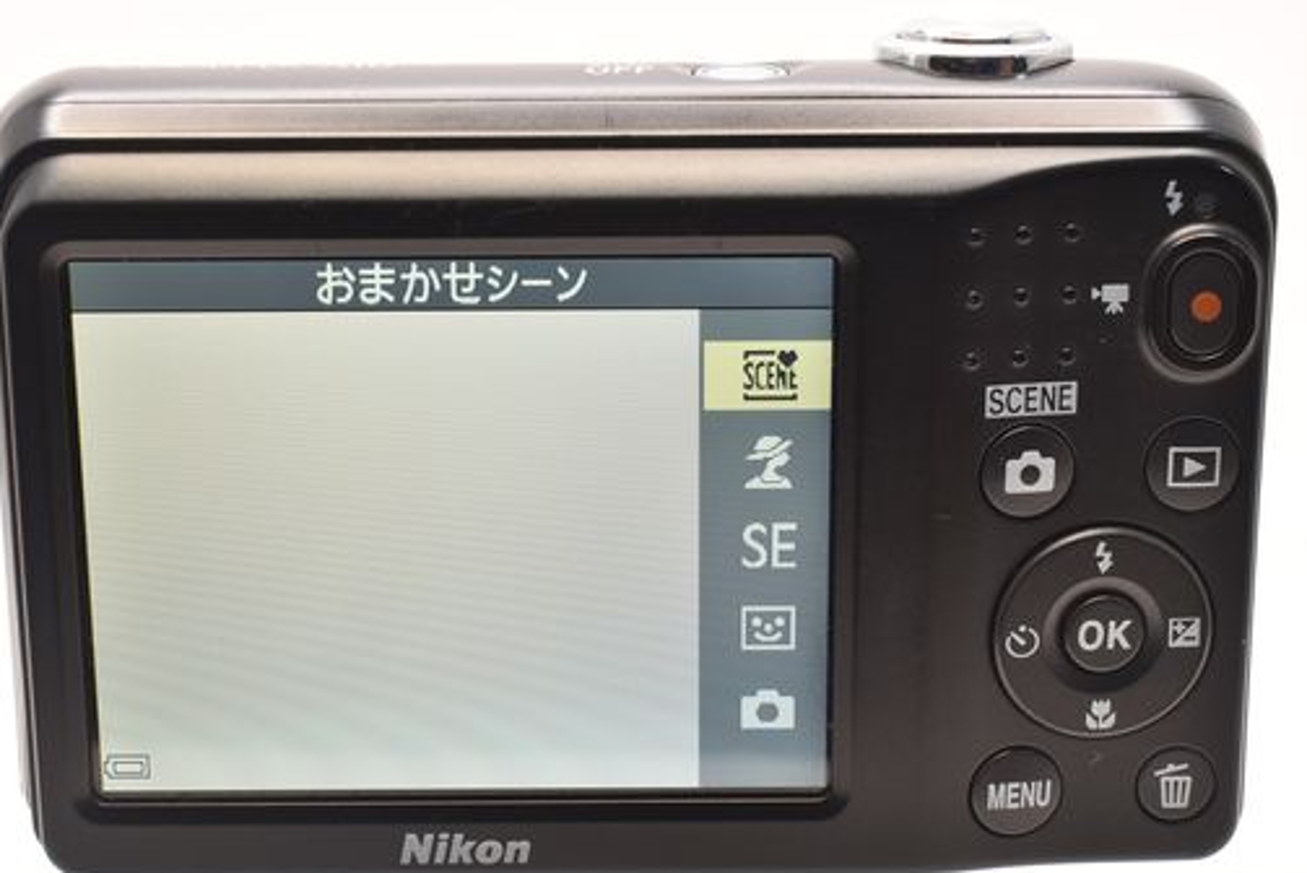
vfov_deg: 17.0
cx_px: 629
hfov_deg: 25.2
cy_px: 472
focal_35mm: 81
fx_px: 2928
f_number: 16
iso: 200
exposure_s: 1/4
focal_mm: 45
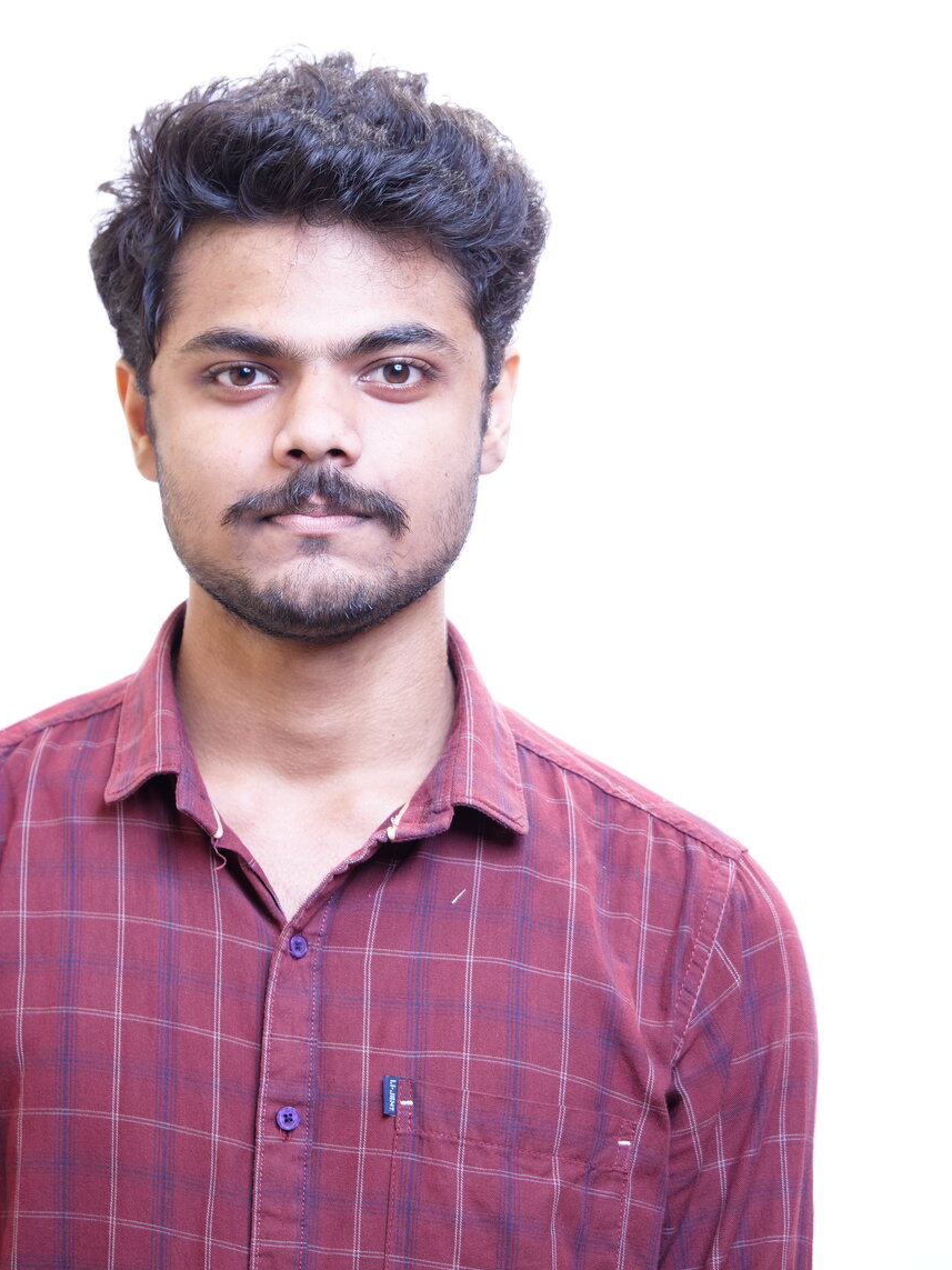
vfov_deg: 11.8
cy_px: 606
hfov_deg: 8.8
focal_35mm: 168
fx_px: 6162
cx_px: 453
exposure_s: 1/160
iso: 200
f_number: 3.5
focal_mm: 80
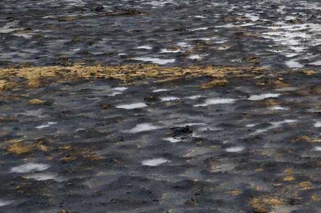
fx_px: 1105
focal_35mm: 124
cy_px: -34
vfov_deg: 10.9
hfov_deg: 15.5
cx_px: 454
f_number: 13
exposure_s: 1/320
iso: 400
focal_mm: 40
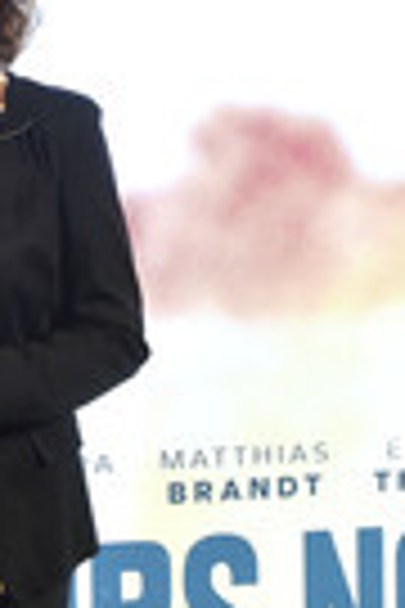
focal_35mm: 86
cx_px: -176
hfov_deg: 14.9
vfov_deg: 22.9
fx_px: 1451
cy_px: 576
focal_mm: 29
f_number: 5.6
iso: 1600
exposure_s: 1/125
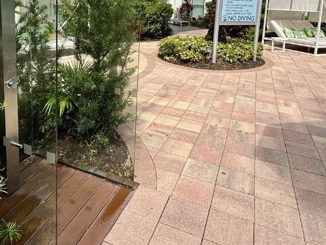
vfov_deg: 45.3
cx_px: 125
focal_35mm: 29
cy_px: 42
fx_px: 273
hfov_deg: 60.9
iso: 50
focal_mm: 2.22
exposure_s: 1/1745
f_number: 2.2
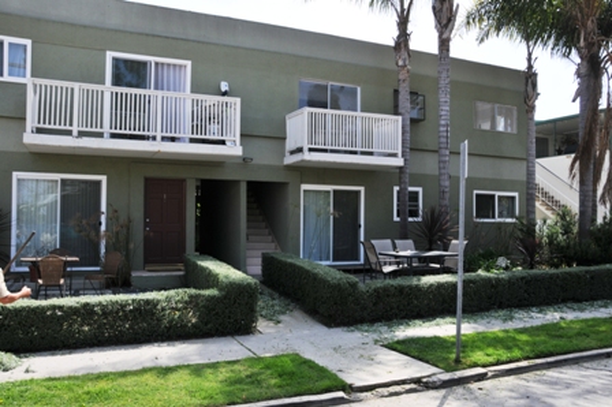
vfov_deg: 43.5
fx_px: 510
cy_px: 204
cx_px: 306
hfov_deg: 62.0
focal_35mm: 30
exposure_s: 1/320
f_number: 9
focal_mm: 20
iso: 200
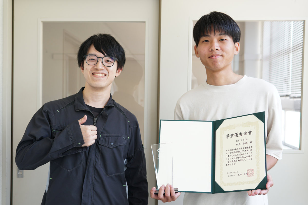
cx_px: 154
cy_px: 102
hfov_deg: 43.6
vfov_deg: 29.9
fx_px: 385
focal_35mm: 45
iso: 200
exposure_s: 1/60
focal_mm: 30
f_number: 3.2
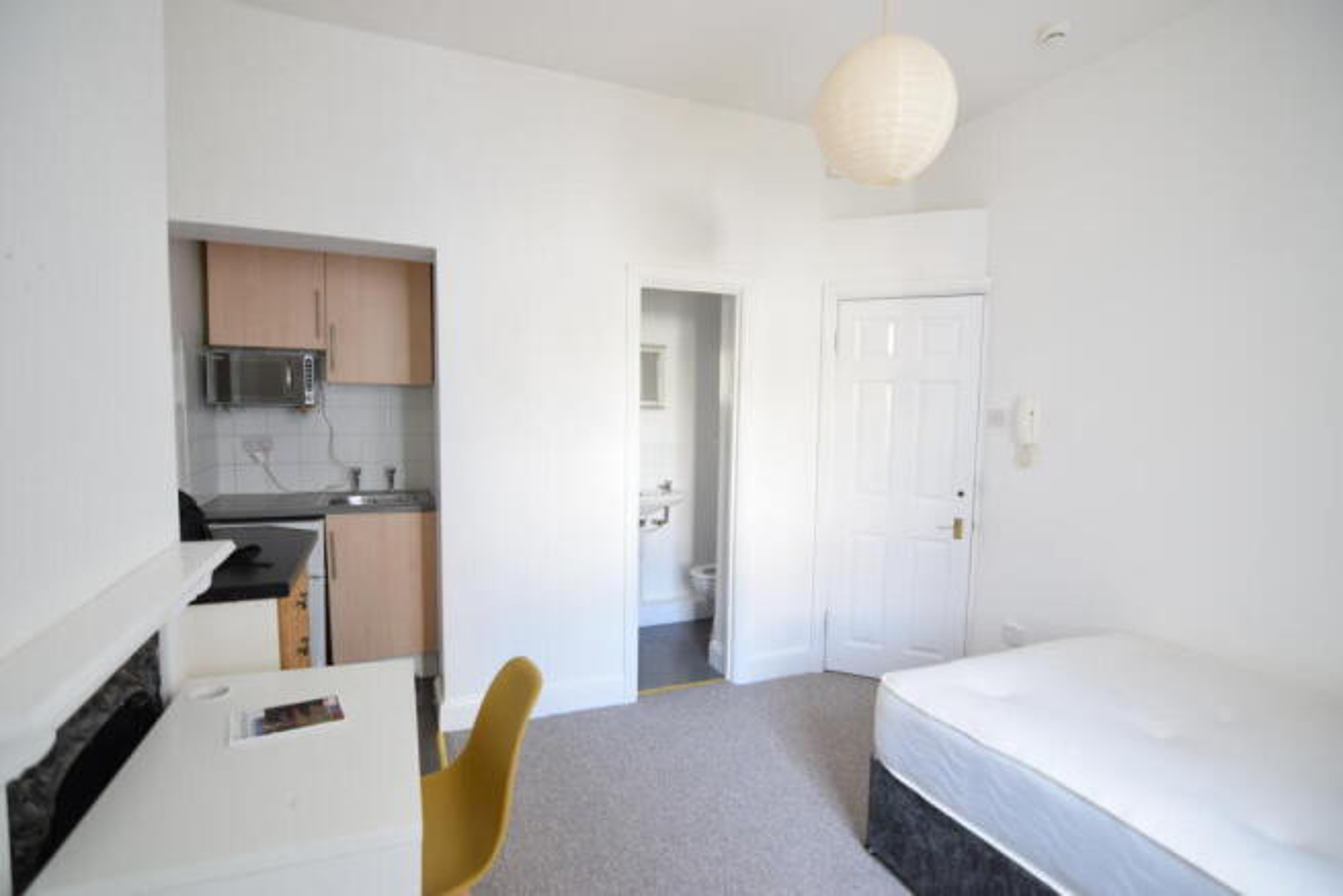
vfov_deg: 72.1
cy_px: 448
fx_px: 616
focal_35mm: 16
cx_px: 672
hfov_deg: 95.0
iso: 400
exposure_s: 1/25
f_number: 2.8
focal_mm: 11
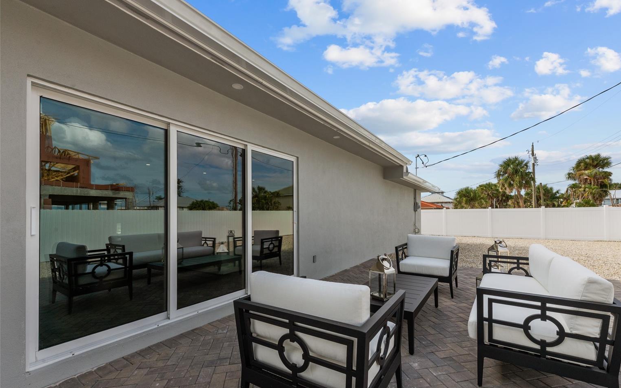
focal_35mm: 15
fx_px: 254
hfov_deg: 101.4
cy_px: 205
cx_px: 326
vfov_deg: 74.7
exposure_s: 1/800
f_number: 11
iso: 500
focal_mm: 14
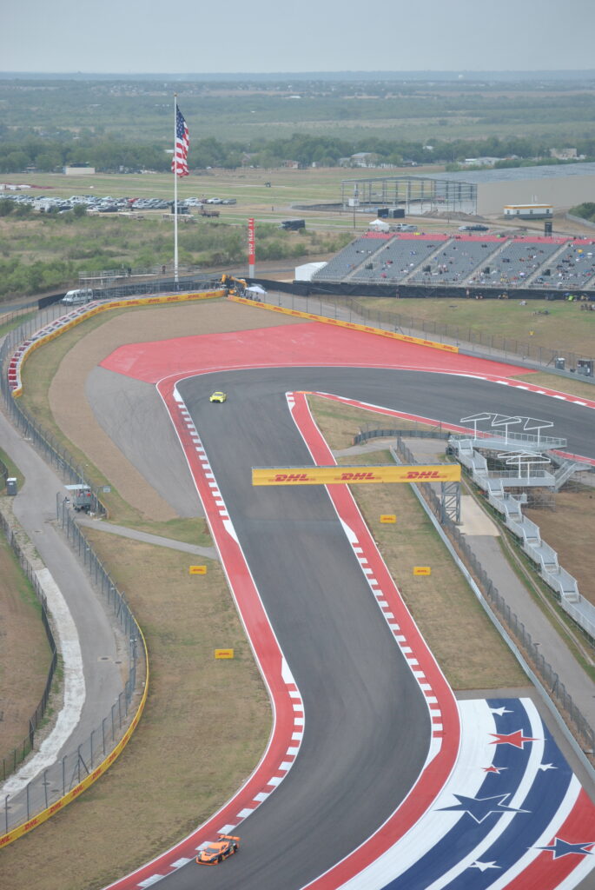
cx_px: 298
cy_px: 445
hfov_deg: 12.2
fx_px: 2782
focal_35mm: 112
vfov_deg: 18.2
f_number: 5
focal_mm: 75
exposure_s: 1/400
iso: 200
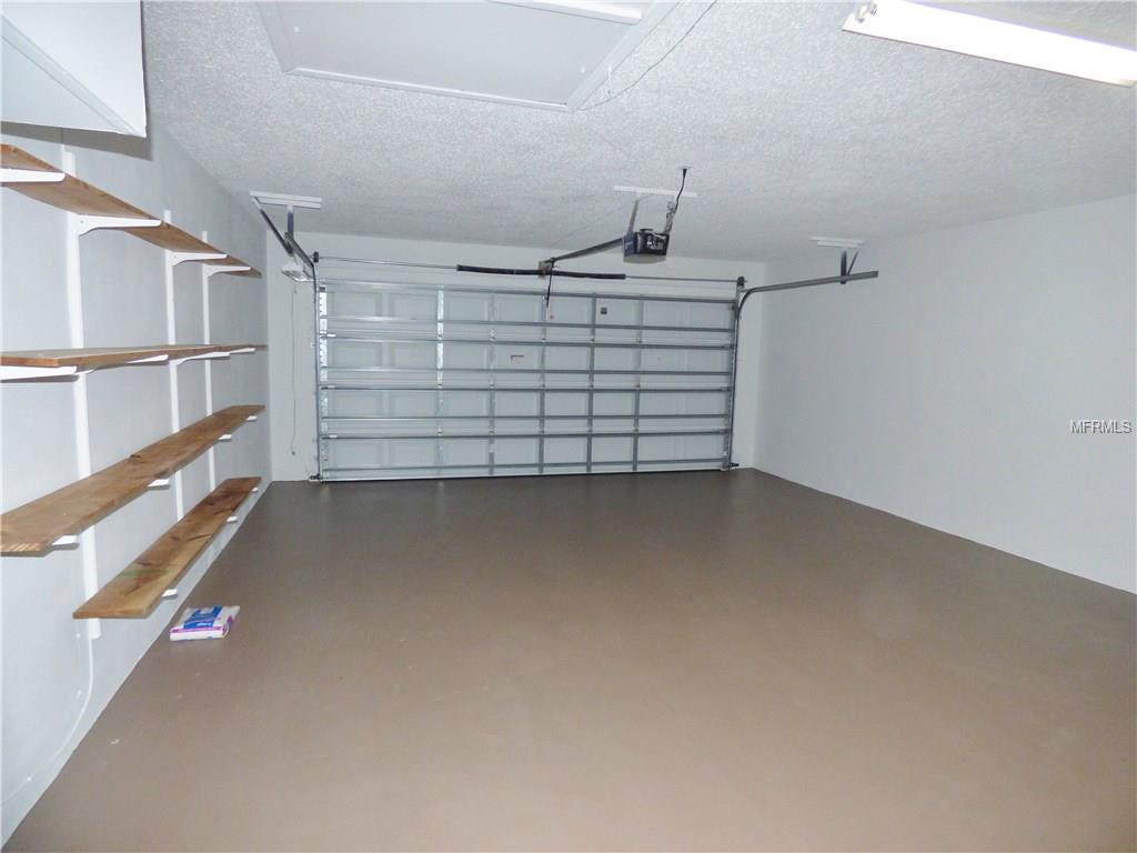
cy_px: 426
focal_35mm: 20
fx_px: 657
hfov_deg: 81.7
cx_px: 568
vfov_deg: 66.0
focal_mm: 3.58
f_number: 2.8
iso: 400
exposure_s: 1/60
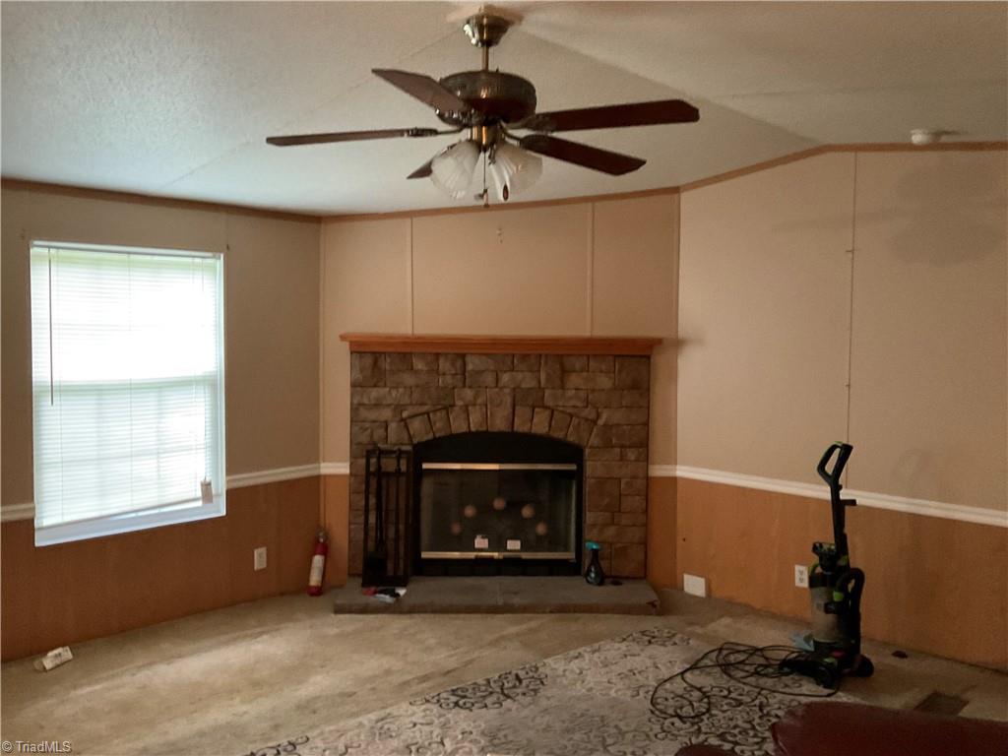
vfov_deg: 48.2
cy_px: 378
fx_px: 844
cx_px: 504
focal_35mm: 29
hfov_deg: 61.7
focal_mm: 3
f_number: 1.8
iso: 400
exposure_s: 1/30
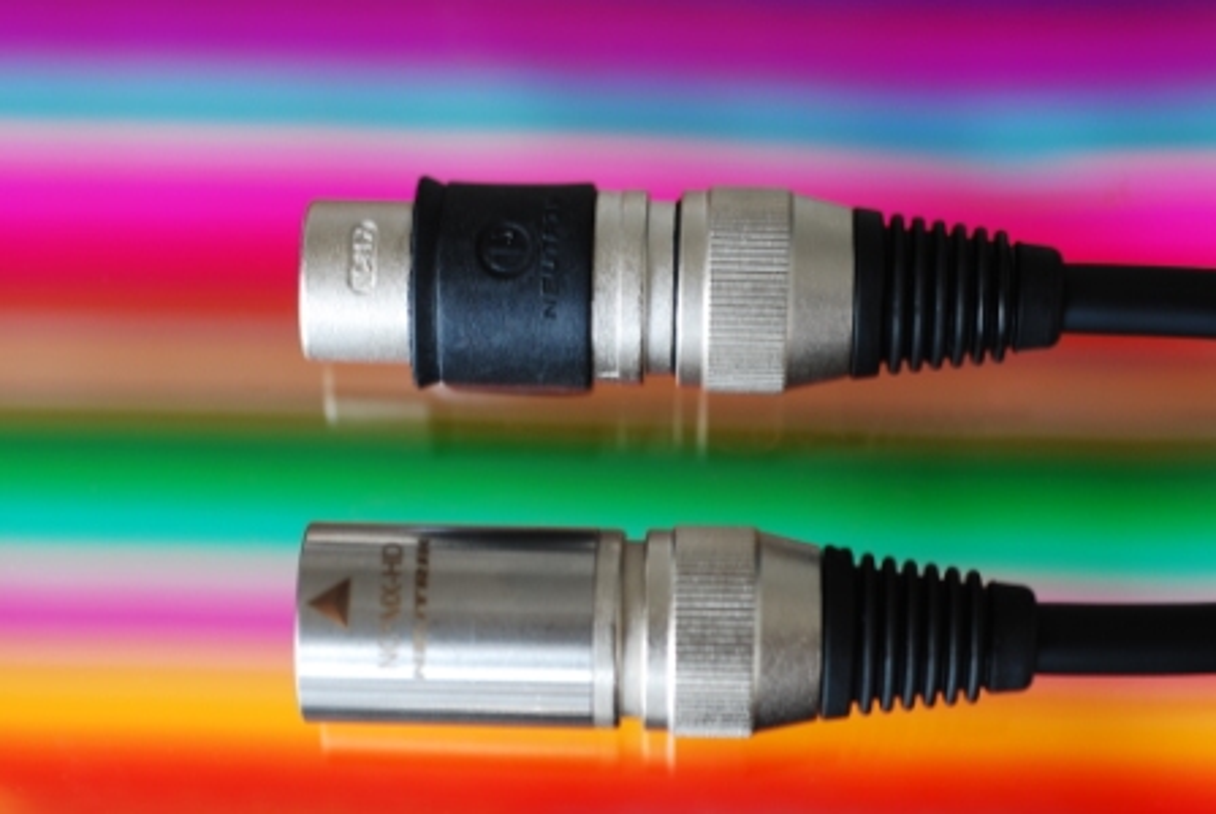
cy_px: 407
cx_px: 608
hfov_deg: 22.6
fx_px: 3044
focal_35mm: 90
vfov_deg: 15.2
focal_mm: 60
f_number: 5.6
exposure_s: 1.6
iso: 100
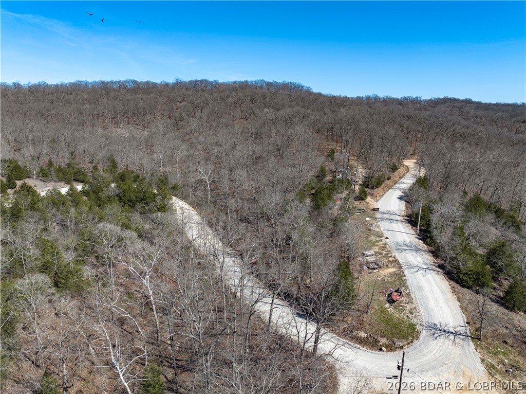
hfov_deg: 71.6
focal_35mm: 24
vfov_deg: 56.7
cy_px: 197
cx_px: 263
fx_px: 364
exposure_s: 1/1600
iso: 110
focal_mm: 12.29
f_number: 2.8
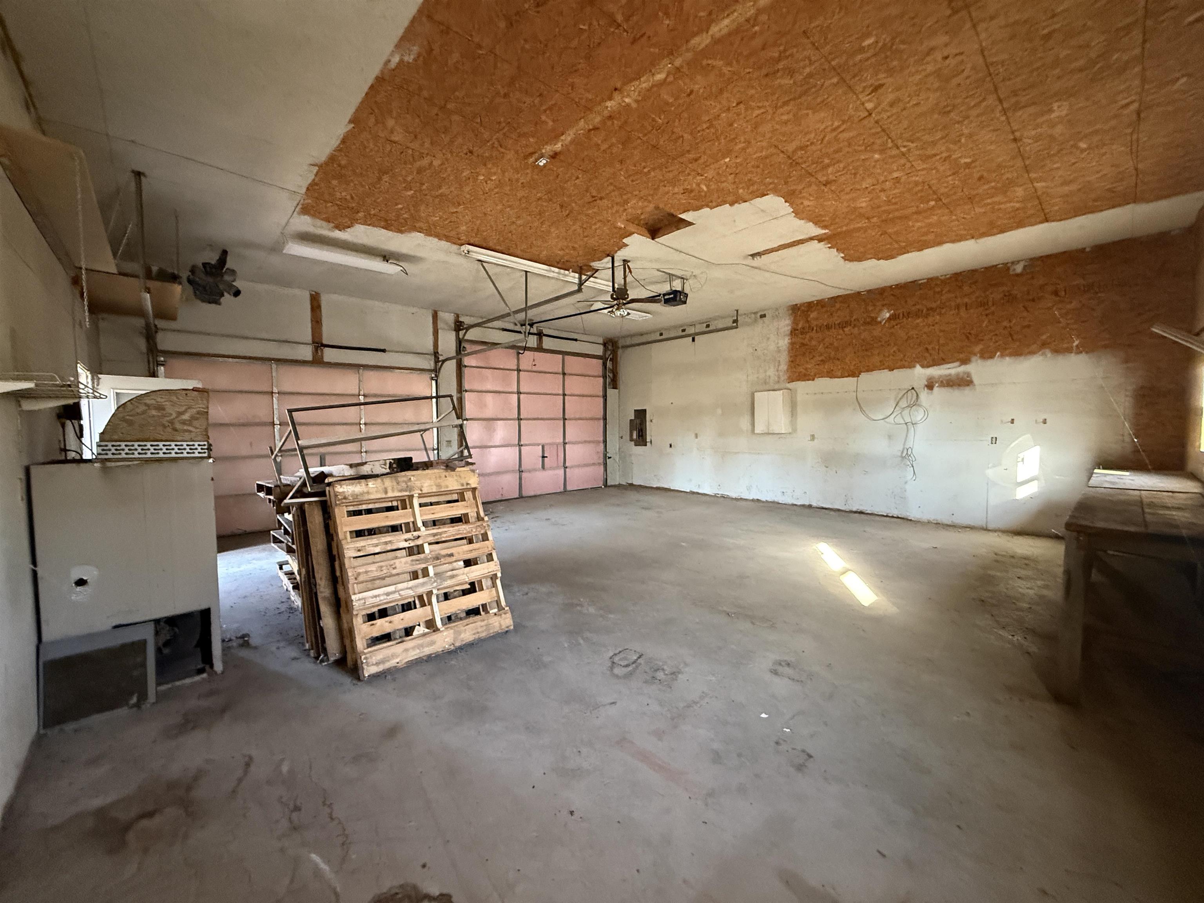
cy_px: 452
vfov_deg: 85.7
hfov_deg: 102.1
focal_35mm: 14
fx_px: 487
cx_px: 602
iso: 800
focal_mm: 2.22
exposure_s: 1/60
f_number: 2.2
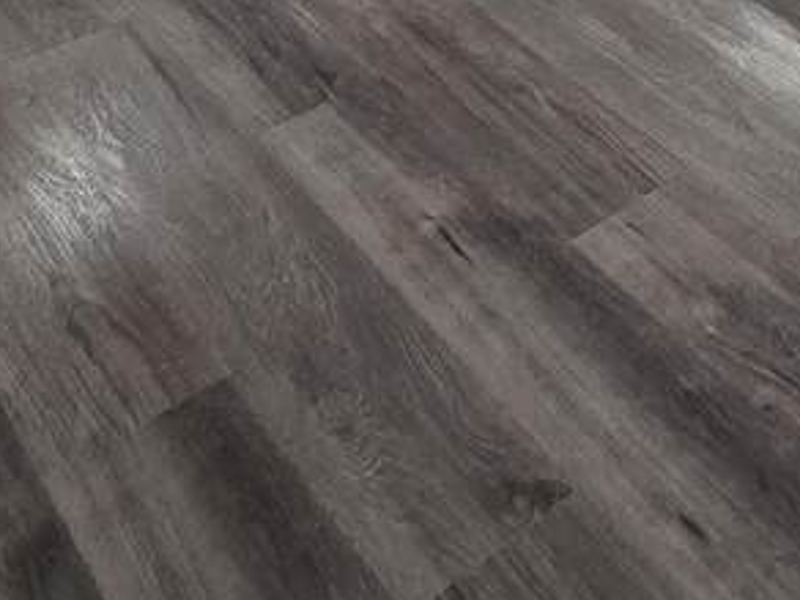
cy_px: -485
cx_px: 688
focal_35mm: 57
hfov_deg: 32.4
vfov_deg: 19.3
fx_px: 1317
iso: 100
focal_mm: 2.2
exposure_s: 1/60
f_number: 2.2
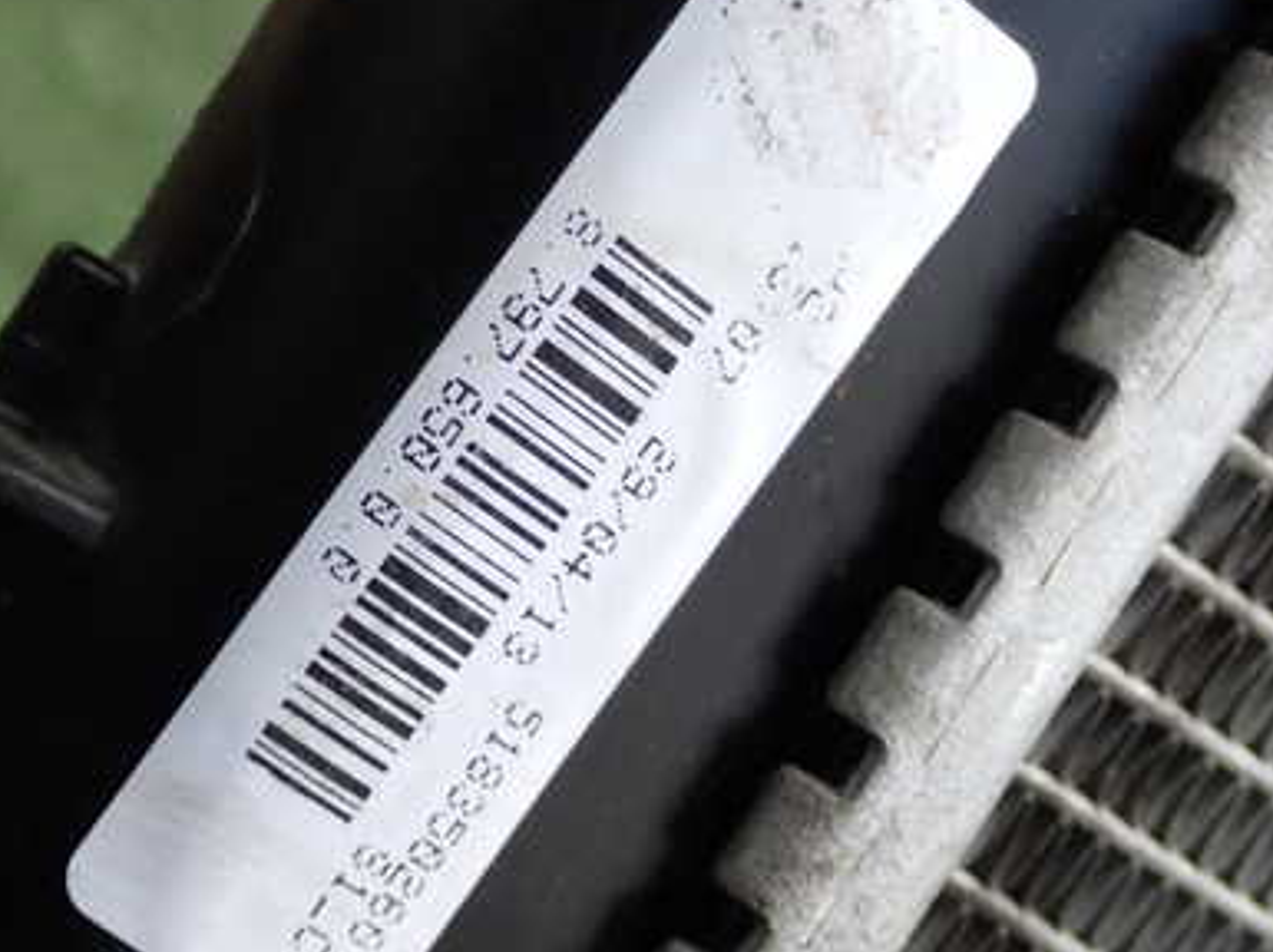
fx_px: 2866
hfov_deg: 25.0
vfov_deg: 18.9
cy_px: 536
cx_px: 661
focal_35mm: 78
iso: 200
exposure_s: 1/160
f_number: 3.2
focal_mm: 9.01
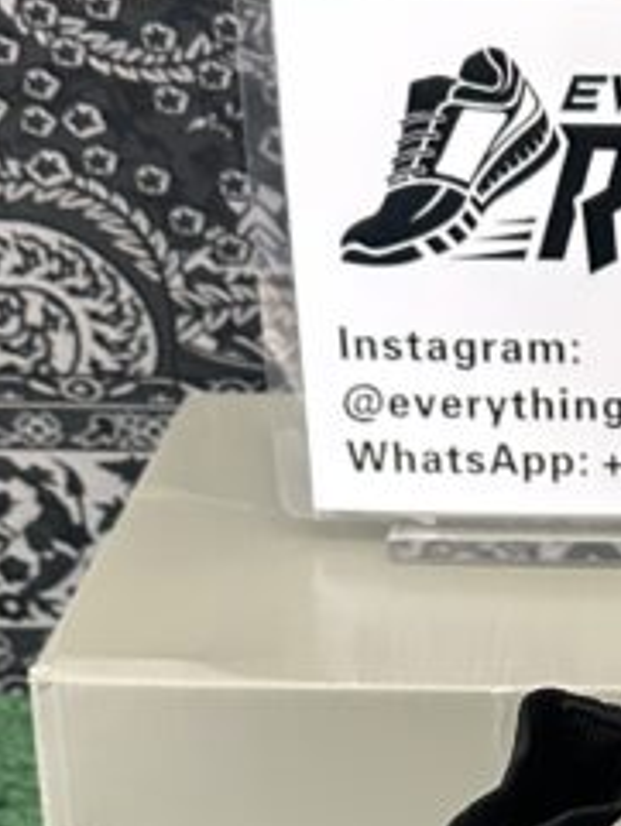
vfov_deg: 18.4
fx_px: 2438
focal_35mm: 102
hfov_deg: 14.1
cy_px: 960
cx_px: 738
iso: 800
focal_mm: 6.86
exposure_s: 1/33
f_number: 1.78
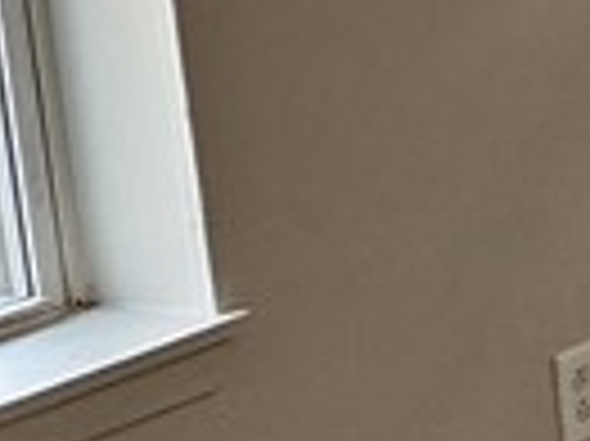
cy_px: -76
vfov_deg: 8.2
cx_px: 2108
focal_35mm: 180
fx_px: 3065
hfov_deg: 8.2
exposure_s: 1/120
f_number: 1.8
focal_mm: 5.4
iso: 250
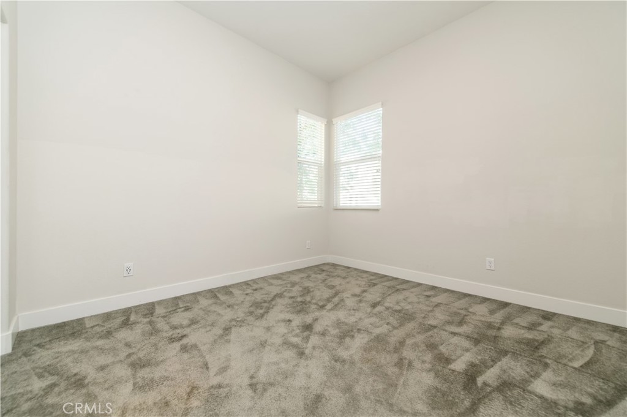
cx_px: 314
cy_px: 208
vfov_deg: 81.1
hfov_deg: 104.3
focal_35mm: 14
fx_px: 244
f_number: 4
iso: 200
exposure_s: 1/80
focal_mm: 14
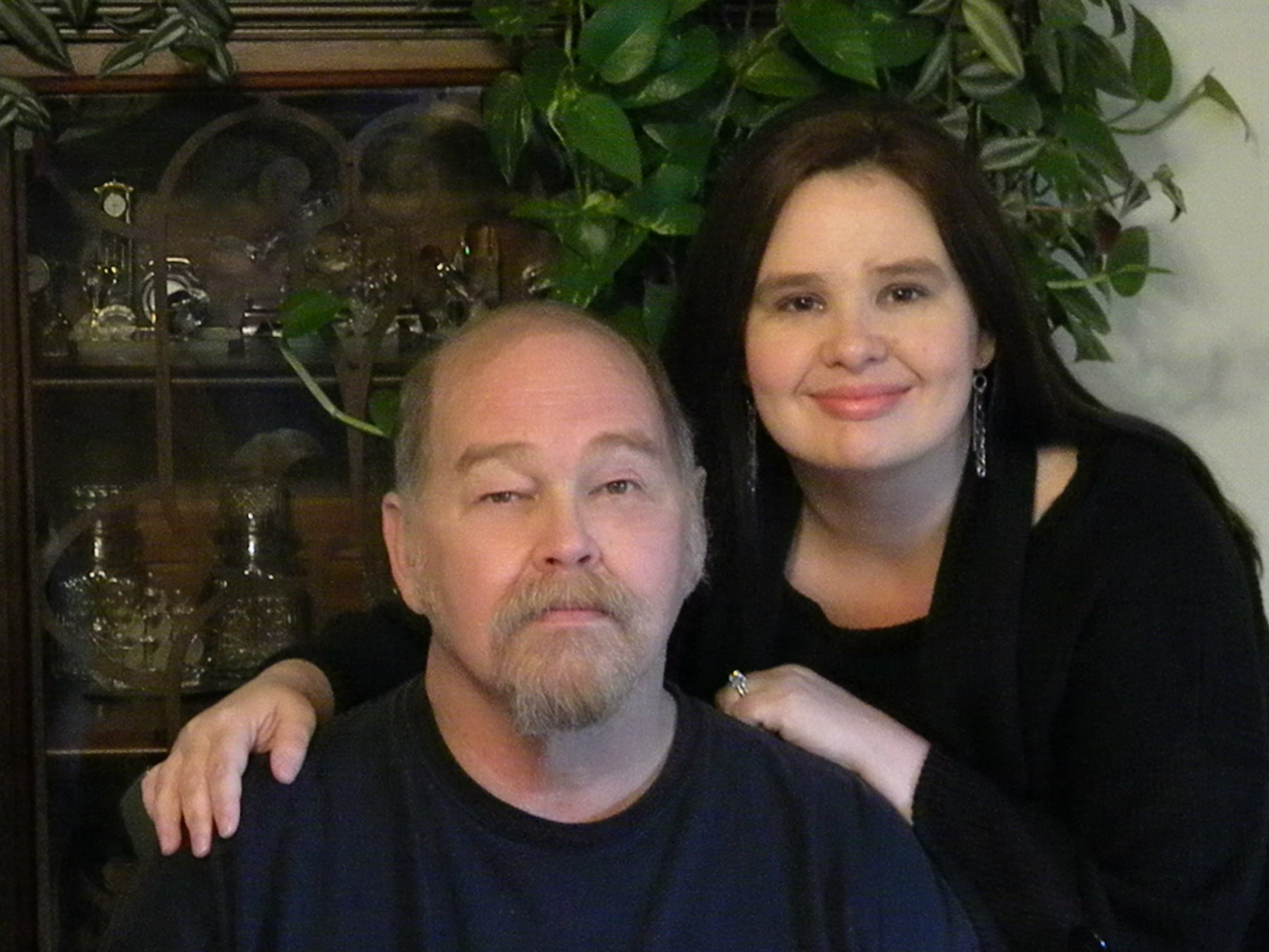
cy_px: 476
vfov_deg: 14.1
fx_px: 3849
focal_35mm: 105
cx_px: 634
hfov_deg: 18.7
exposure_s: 1/41.5
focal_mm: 19
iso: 3200
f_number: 4.7
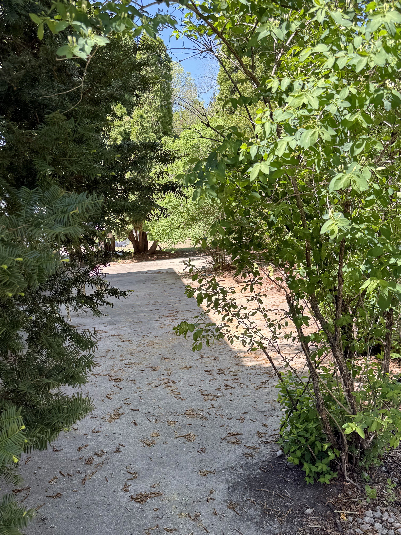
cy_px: 319
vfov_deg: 53.6
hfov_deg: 41.8
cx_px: 213
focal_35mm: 34
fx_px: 525
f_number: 1.78
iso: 80
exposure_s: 1/379
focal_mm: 6.76
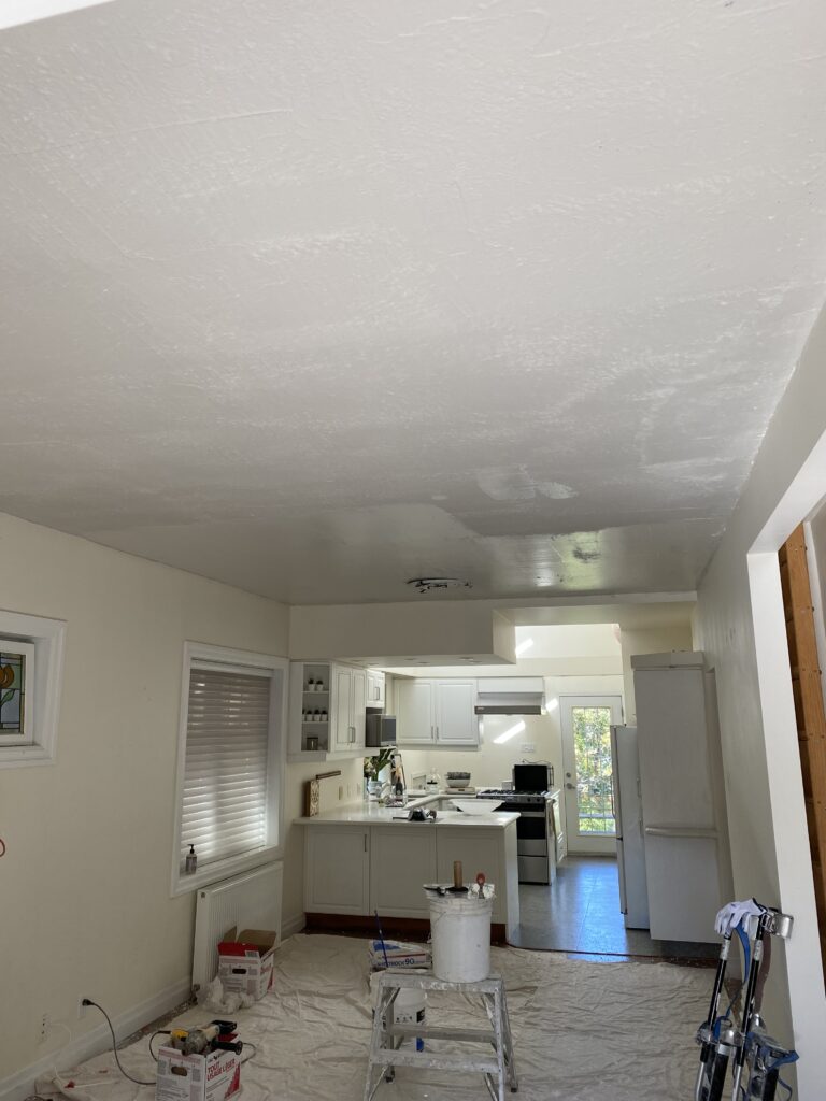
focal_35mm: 26
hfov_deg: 53.1
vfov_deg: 67.3
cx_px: 413
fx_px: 827
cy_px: 550
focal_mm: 4.25
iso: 80
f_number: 1.8
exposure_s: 1/120
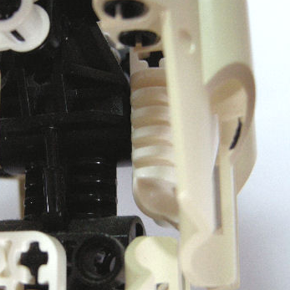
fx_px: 540
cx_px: 83
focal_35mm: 57
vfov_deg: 30.0
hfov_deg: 29.7
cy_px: 170
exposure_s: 1/37.5
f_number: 2.7
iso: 400
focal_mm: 7.5
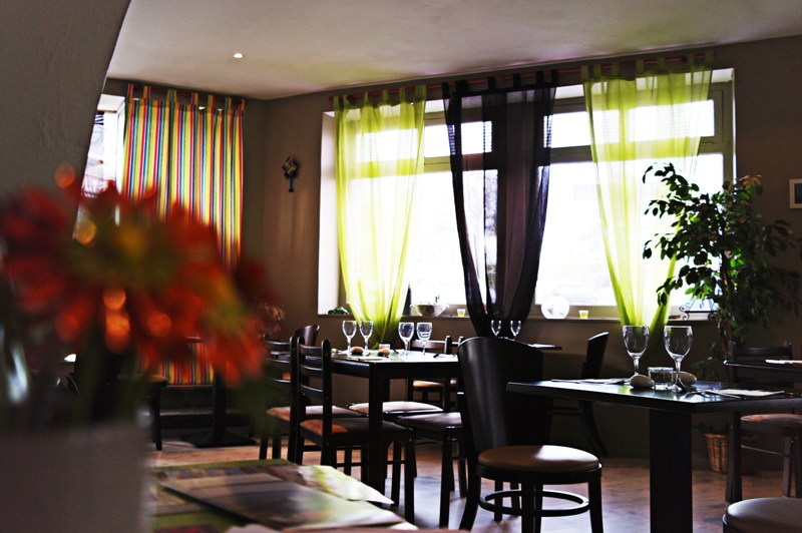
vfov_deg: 36.8
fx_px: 801
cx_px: 401
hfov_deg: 53.2
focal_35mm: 36
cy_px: 266
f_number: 4
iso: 120
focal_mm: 23
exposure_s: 1/40
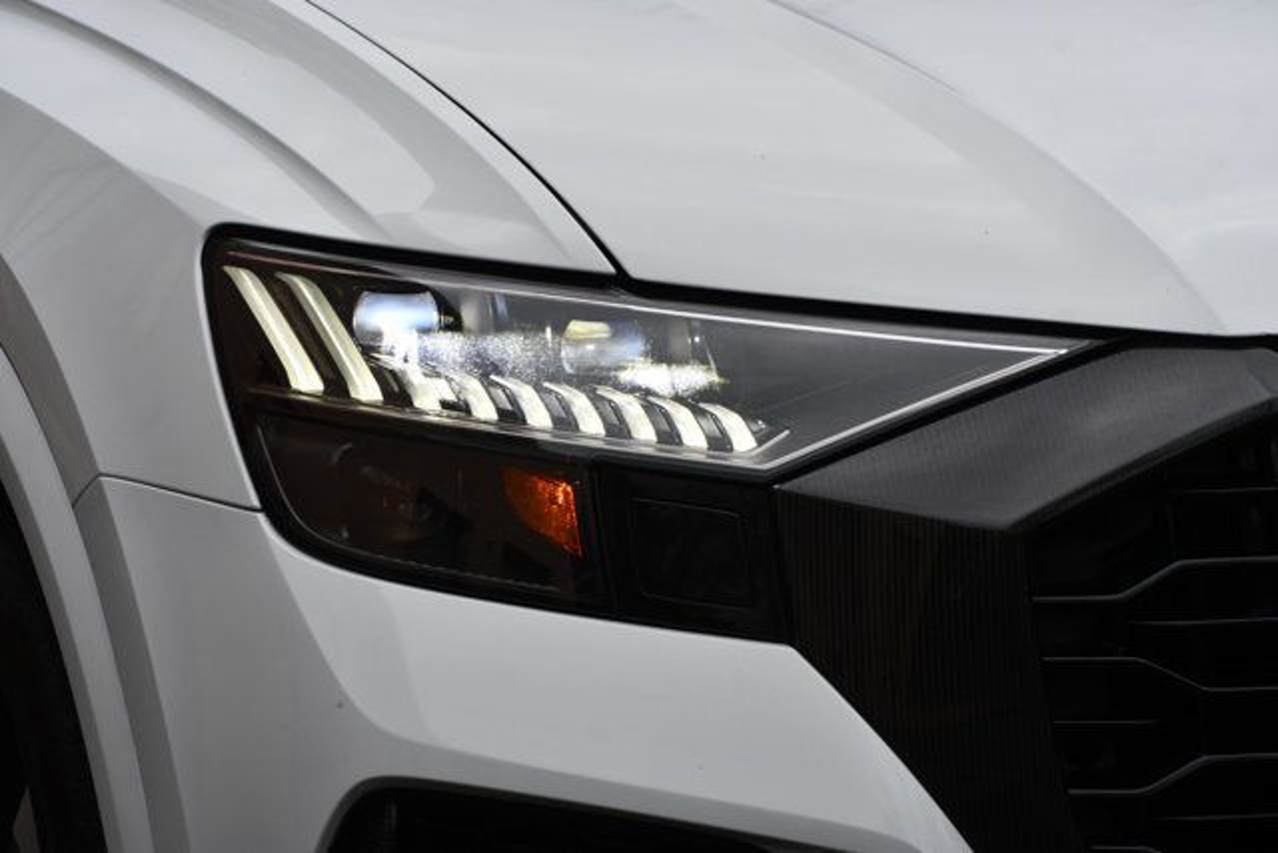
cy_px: 426
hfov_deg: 13.7
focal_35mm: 150
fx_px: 5326
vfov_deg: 9.2
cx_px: 639
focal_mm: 100
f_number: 7.1
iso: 200
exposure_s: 1/250
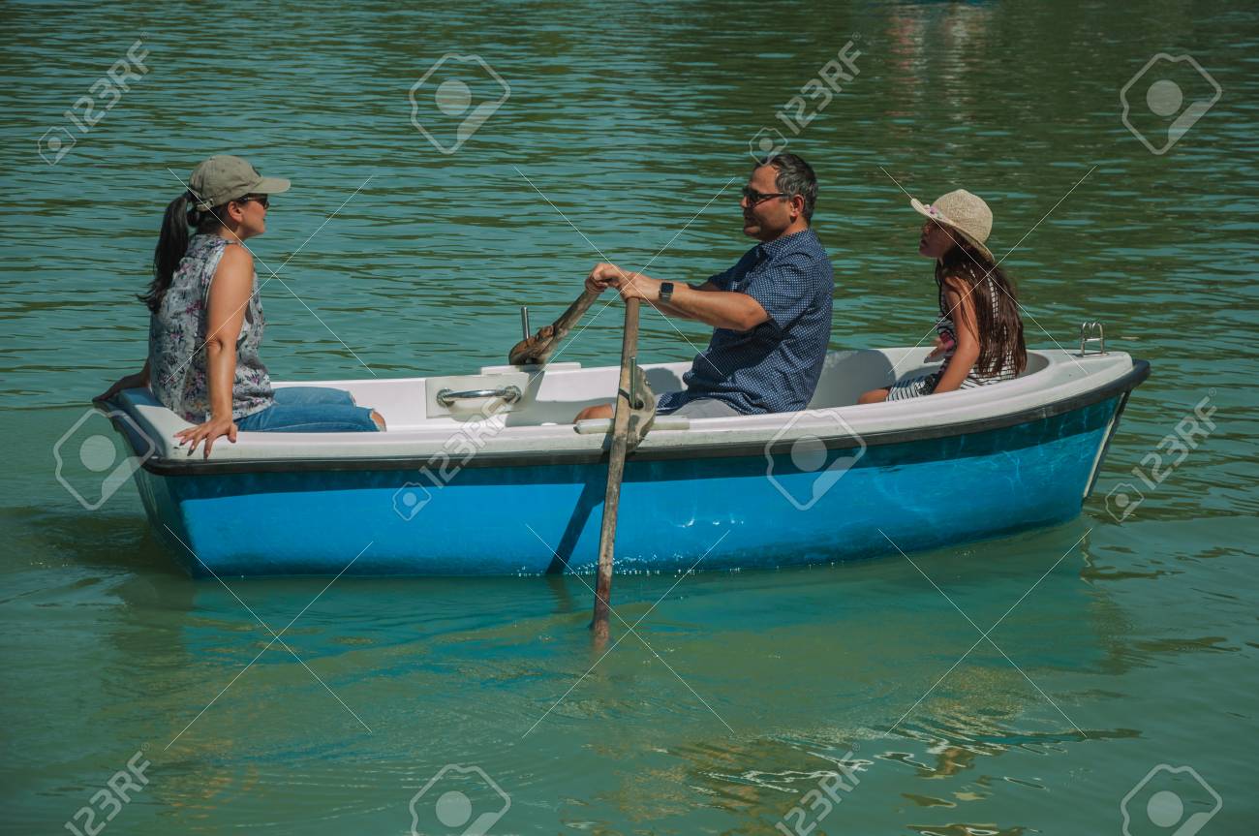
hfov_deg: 16.1
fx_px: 4453
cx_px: 630
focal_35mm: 128
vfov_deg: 10.7
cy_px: 418
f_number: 6.3
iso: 100
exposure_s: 1/640
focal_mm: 85
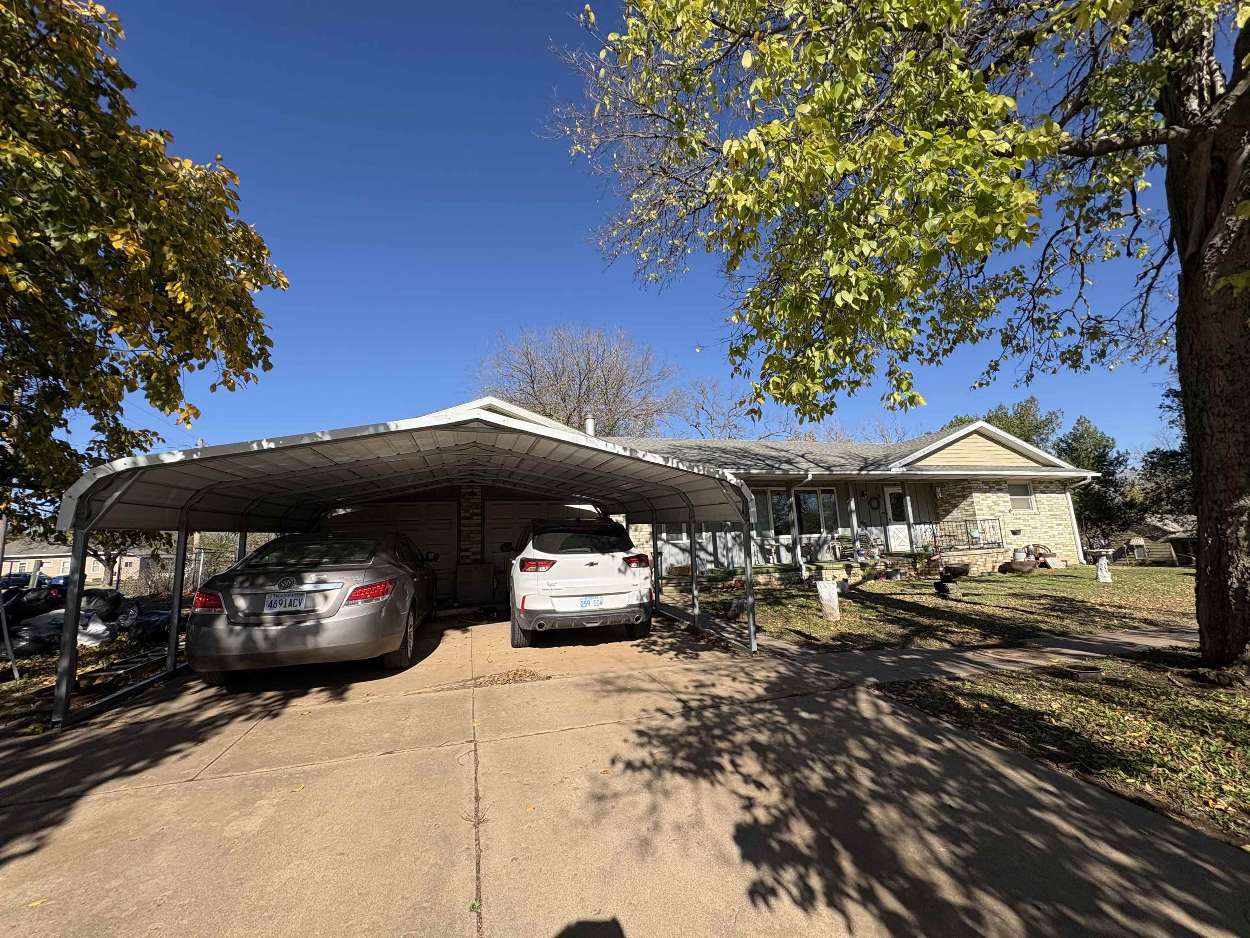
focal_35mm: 14
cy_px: 469
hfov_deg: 102.1
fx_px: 506
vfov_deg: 85.7
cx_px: 625
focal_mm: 2.22
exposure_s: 1/1789
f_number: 2.2
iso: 50
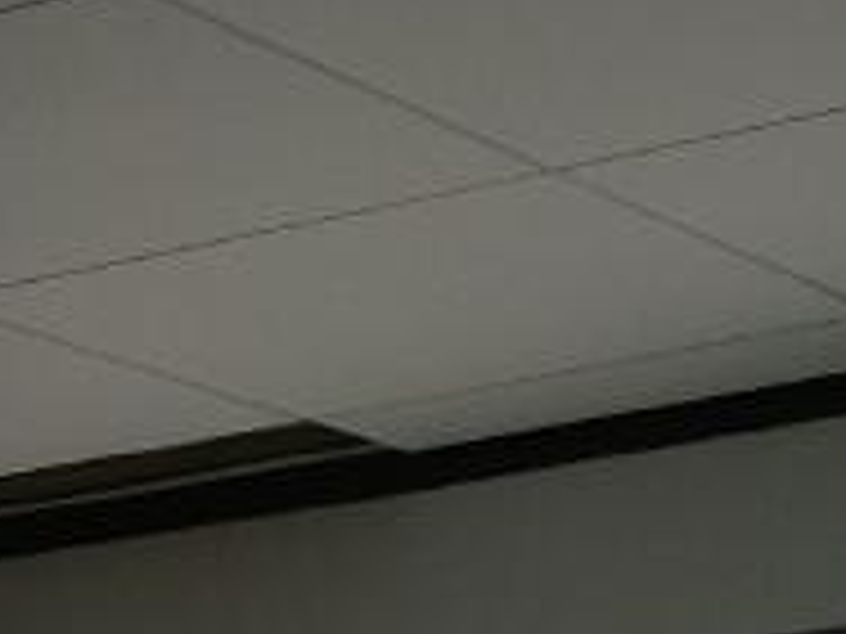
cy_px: 1893
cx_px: 324
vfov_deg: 6.8
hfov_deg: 10.0
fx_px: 4815
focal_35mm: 197
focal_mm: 4.15
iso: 32
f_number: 2.2
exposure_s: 1/130
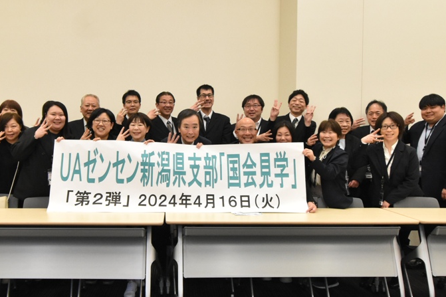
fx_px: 369
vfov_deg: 43.5
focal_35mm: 30
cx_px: 156
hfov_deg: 61.1
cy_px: 191
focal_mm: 13
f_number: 6.3
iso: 2500
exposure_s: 1/160
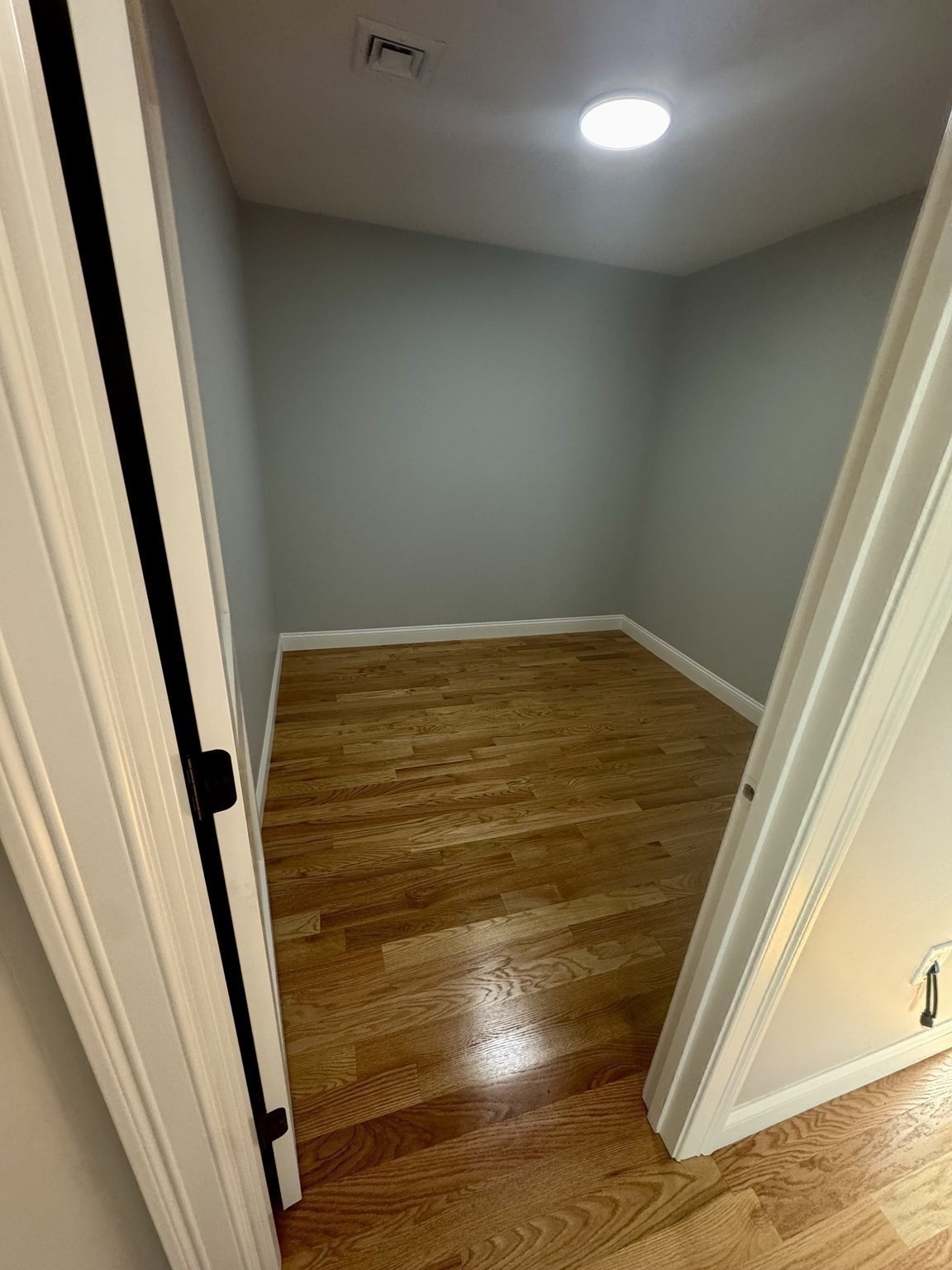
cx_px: 476
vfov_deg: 102.1
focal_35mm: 14
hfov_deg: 85.7
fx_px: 513
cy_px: 635
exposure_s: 1/120
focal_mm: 2.22
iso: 200
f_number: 2.2
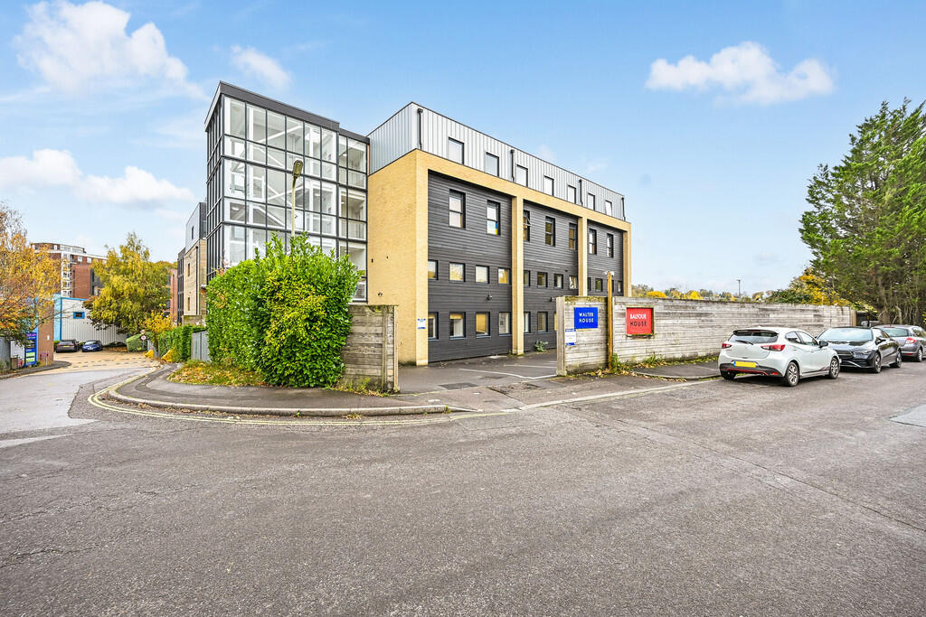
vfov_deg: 81.2
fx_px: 360
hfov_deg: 104.2
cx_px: 463
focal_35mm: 14
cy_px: 308
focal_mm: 14
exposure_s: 1/100
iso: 250
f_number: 4
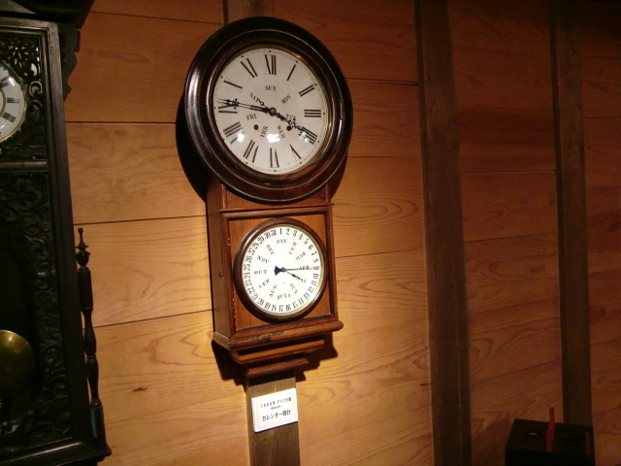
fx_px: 592
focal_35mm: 33
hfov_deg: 55.4
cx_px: 310
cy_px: 233
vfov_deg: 42.9
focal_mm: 5.8
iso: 400
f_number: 2.7
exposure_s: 1/100
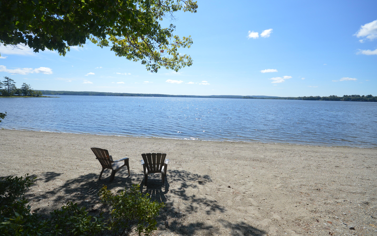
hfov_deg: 97.8
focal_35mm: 16
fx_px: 164
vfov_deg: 71.2
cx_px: 183
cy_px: 115
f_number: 9
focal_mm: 10
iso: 100
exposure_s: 1/320
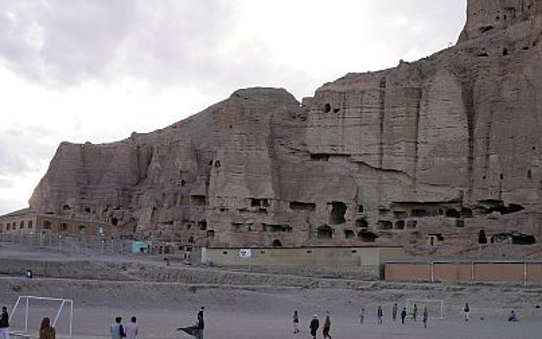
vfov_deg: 27.8
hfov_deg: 43.3
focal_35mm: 46
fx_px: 680
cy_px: 232
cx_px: 315
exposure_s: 1/320
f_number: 8
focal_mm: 28
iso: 800
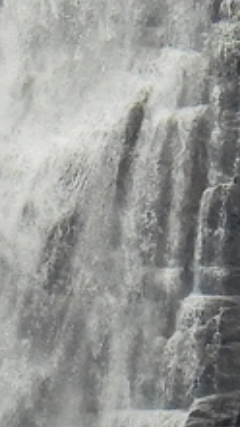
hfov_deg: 0.3
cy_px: 214
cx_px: 103
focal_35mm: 3470
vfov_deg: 0.6
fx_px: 39333
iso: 125
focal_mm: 98.1
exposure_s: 1/250
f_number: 5
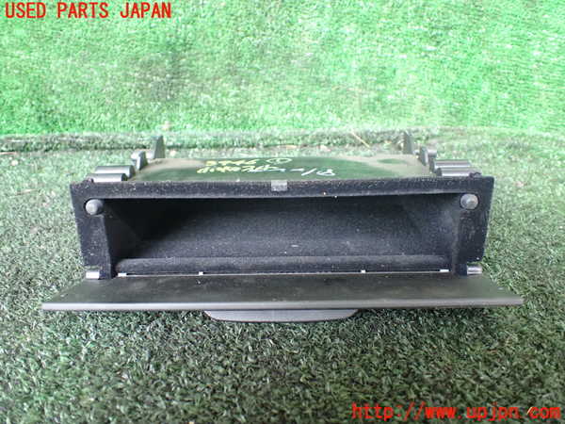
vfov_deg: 46.8
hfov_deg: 60.0
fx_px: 490
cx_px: 282
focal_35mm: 30
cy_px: 212
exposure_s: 1/50
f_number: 2.3
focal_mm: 5.4
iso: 800
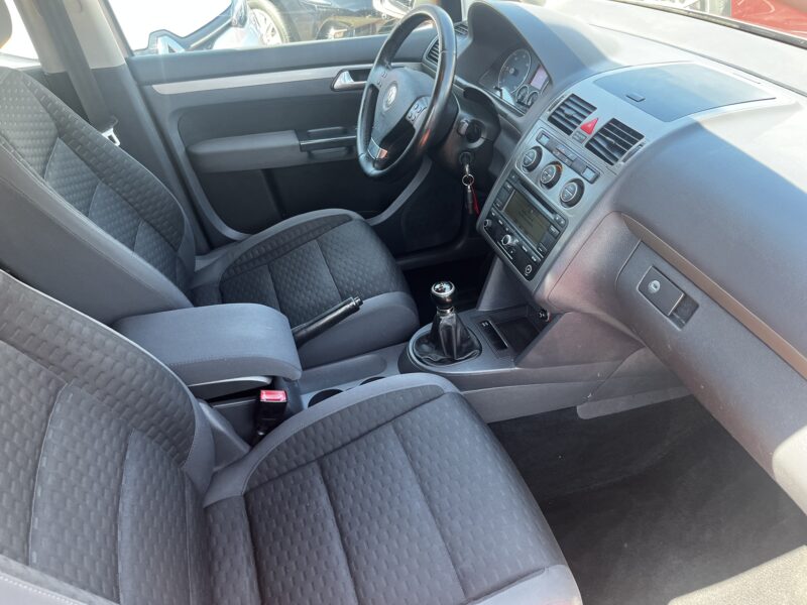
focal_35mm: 26
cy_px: 302
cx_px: 404
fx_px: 606
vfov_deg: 53.1
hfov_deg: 67.3
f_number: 1.6
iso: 125
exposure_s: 1/103
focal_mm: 5.1
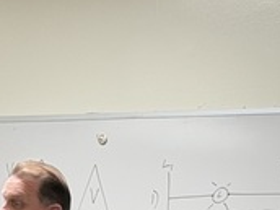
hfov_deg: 6.9
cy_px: 376
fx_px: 2313
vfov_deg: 5.1
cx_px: 208
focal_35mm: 286
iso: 50
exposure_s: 1/60
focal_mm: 6.76
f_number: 1.78
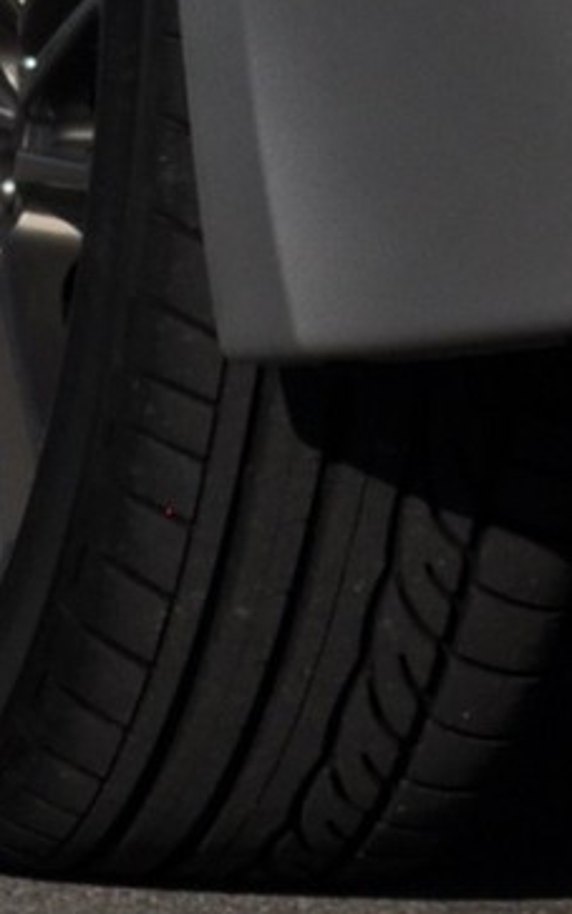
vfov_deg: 5.6
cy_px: -855
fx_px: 9188
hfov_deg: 3.5
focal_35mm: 369
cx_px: 1451
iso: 200
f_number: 13
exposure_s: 1/640
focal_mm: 35
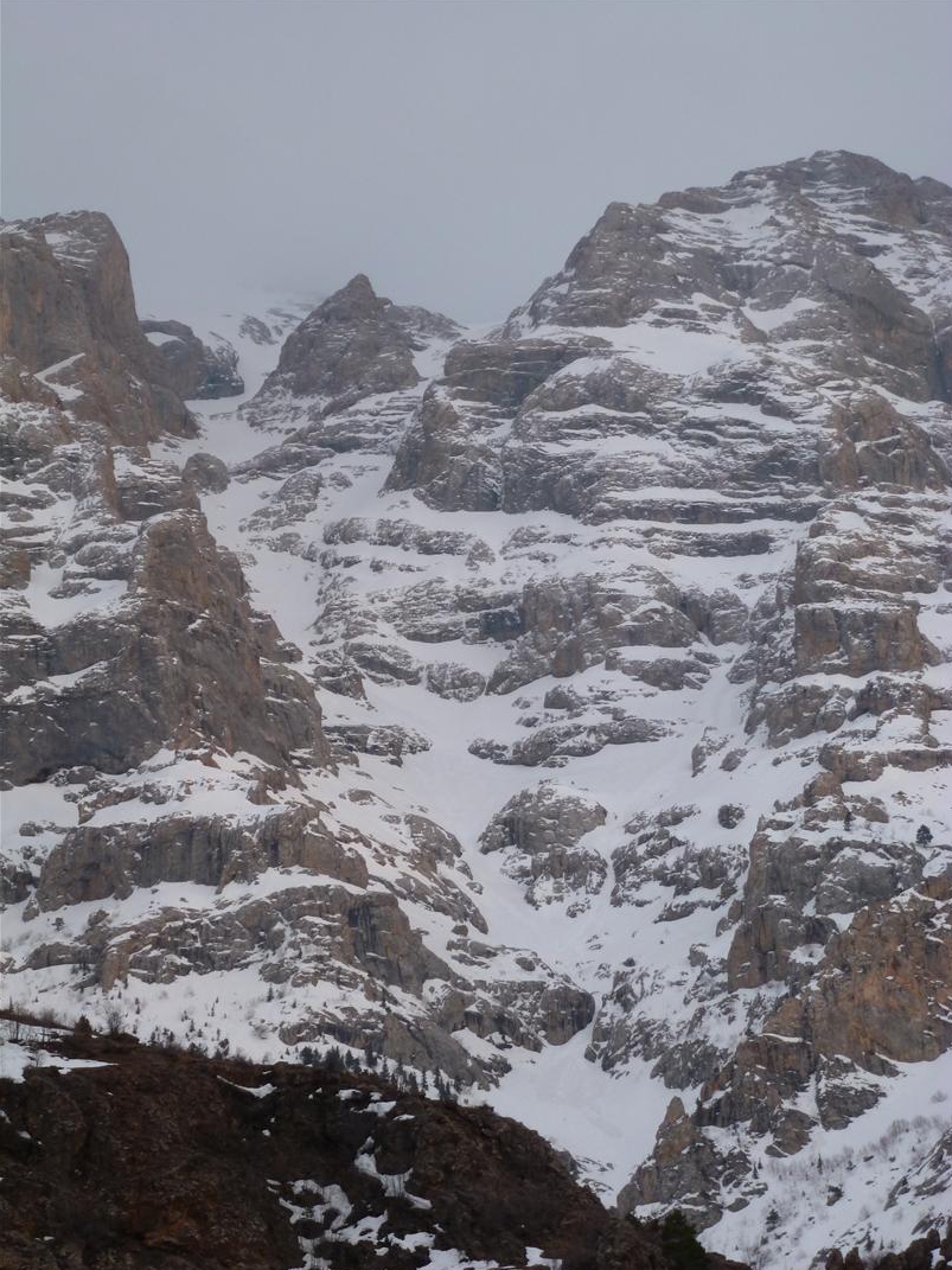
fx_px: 4475
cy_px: 636
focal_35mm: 122
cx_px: 479
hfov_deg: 12.1
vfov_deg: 16.2
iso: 125
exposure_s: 1/80
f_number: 5.1
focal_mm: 21.7
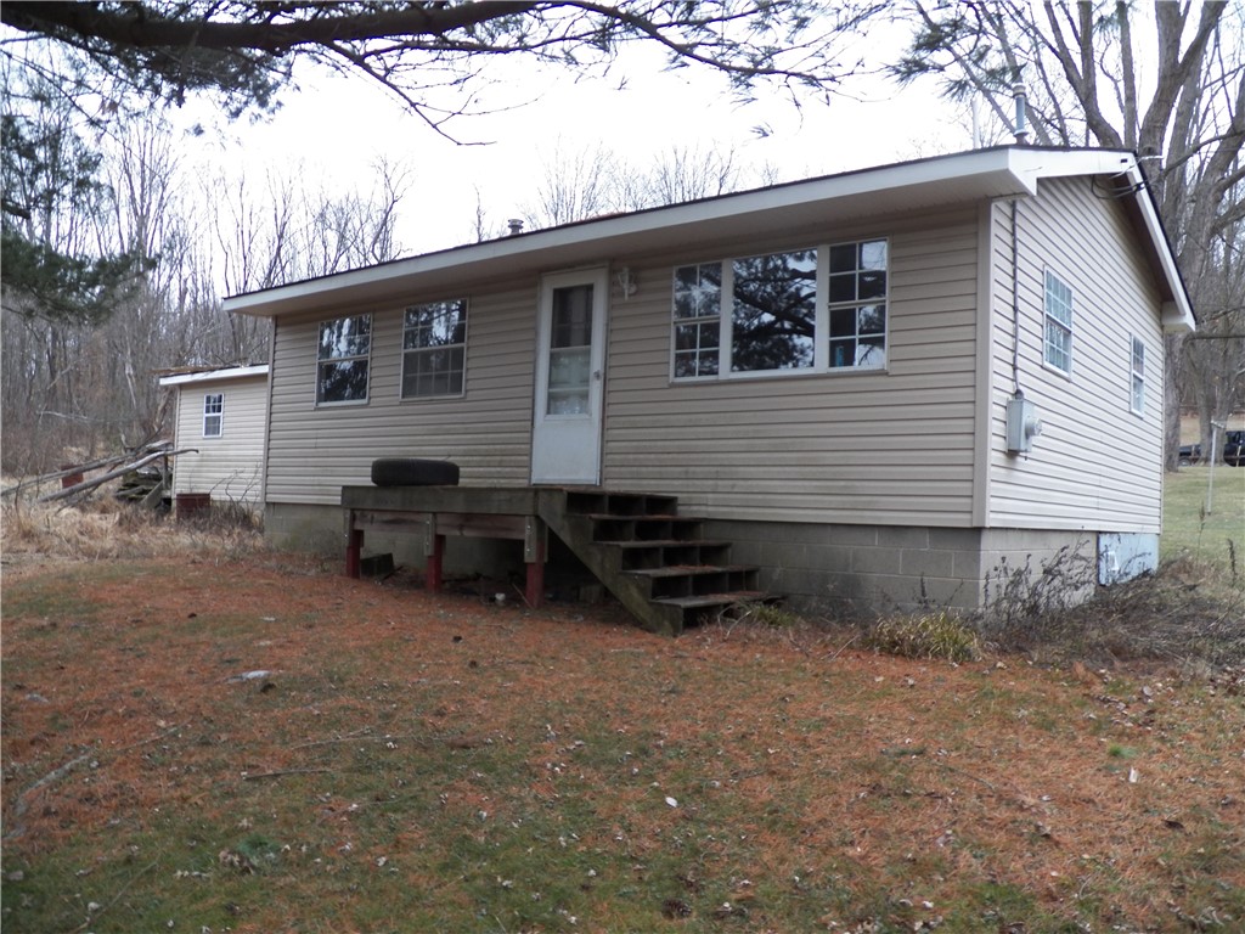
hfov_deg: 63.4
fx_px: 1007
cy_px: 467
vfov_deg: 49.7
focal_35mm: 28
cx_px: 622
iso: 125
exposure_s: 1/125
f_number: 3.2
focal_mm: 4.9
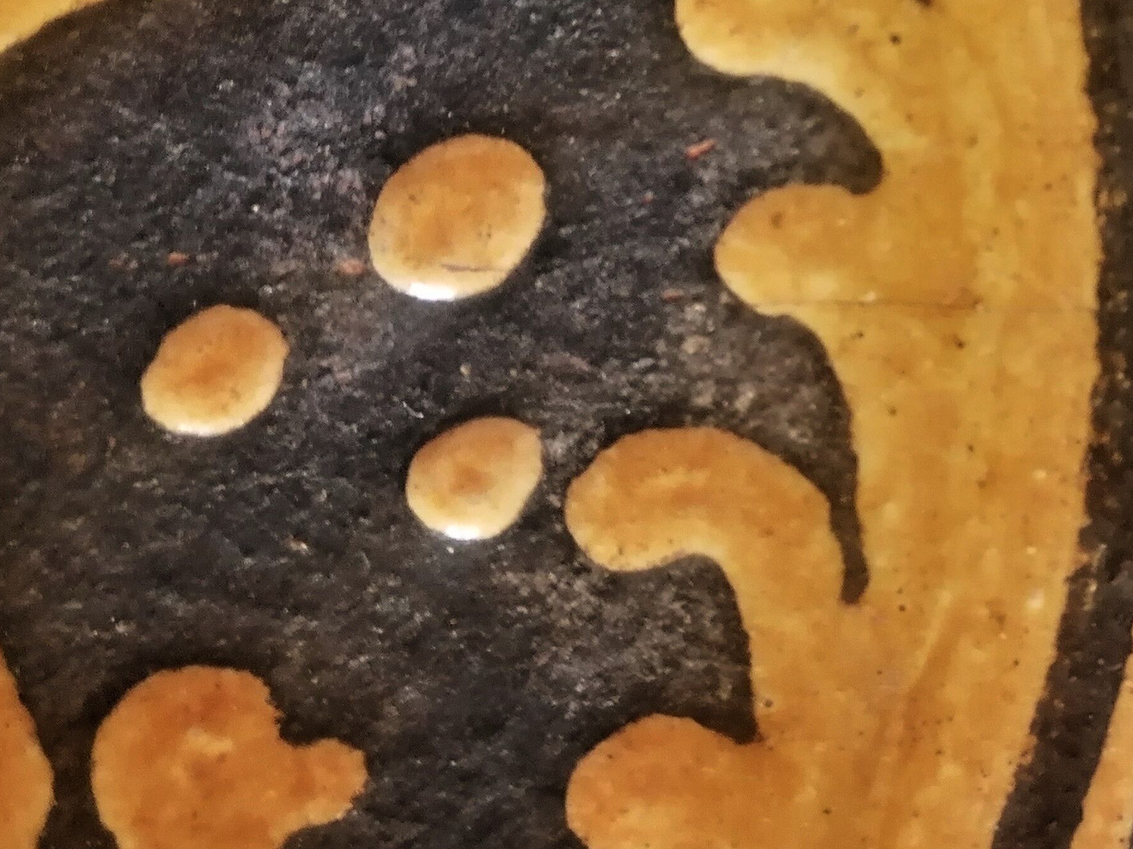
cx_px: 1096
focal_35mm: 67
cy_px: 327
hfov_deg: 27.5
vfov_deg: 21.9
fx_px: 2193
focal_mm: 5.4
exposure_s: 1/25
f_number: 1.8
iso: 500
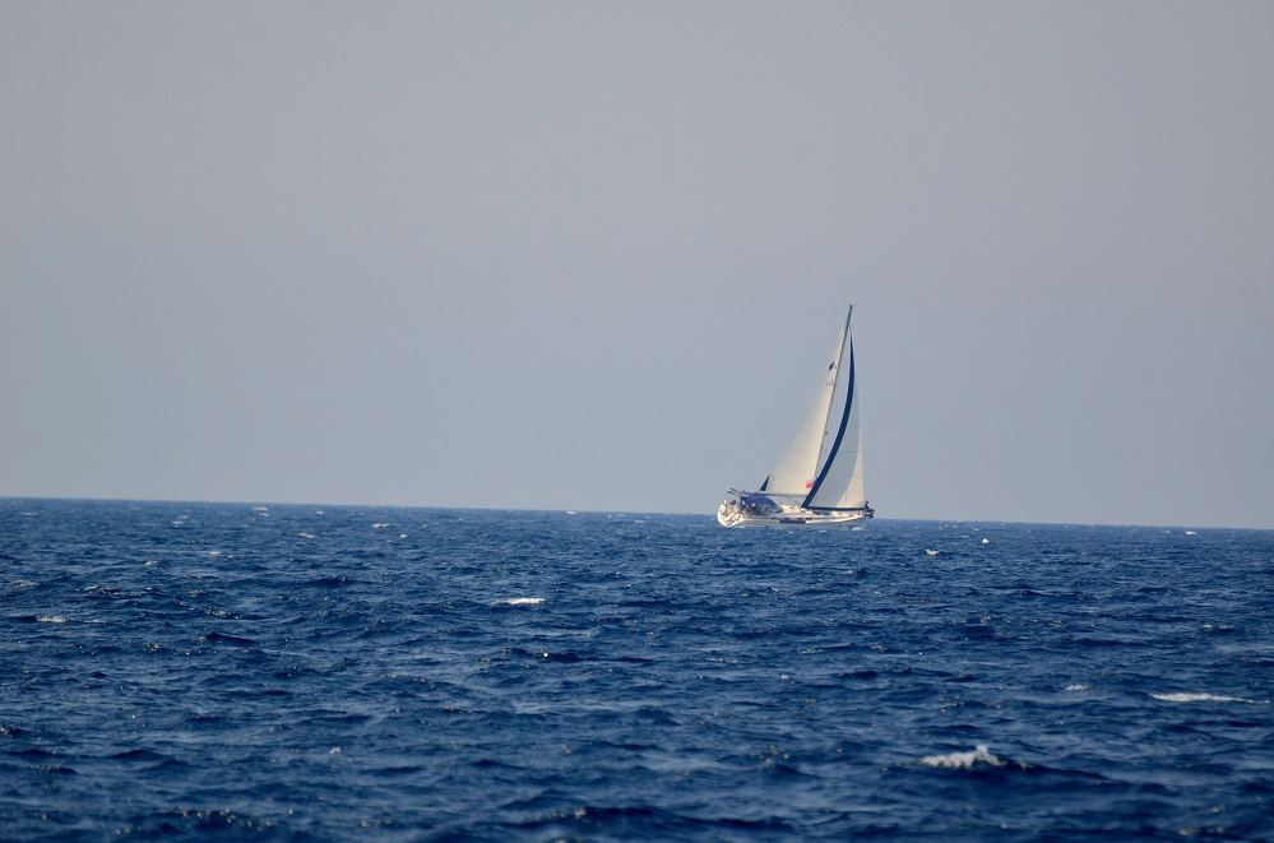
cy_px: 422
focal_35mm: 450
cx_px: 637
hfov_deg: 4.6
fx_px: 15887
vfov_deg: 3.0
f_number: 5.6
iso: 400
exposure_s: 1/2500
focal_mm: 300
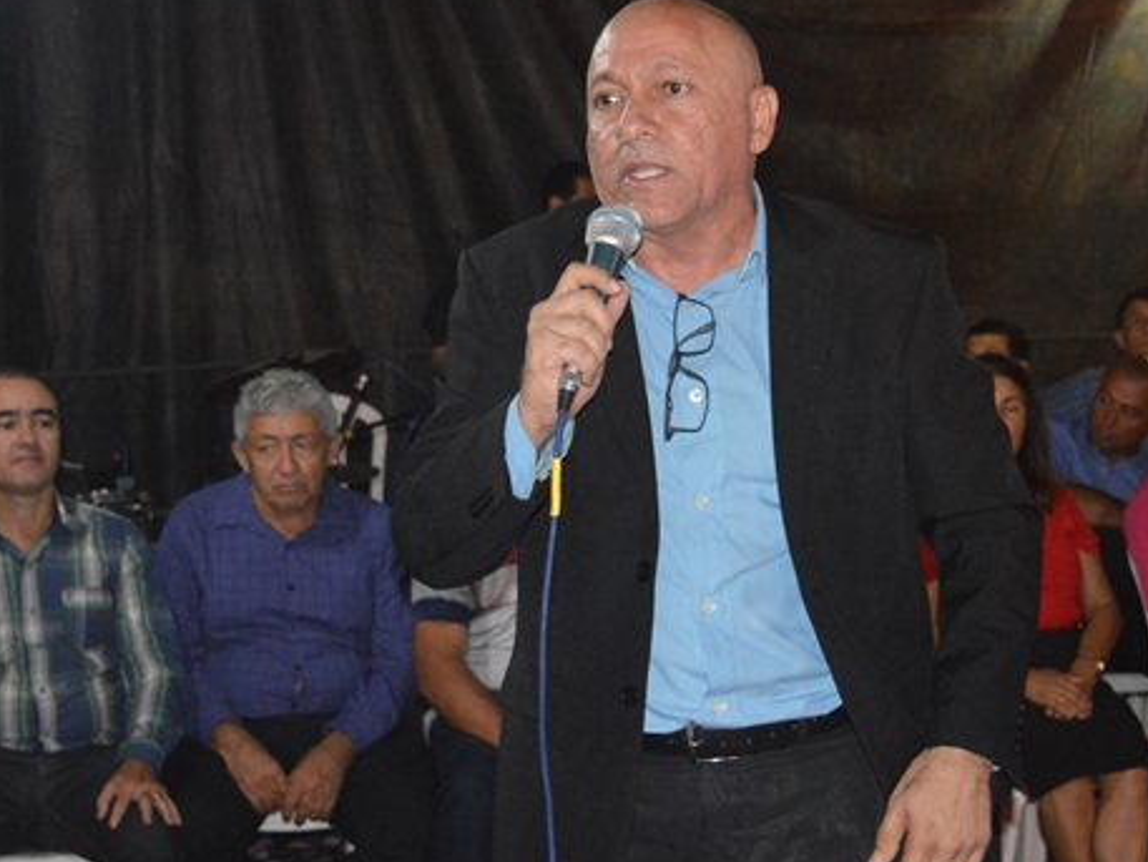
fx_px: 2344
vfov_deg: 20.8
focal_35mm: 71
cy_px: 422
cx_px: 593
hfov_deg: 27.5
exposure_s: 1/60
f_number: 4.5
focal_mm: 35
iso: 3200
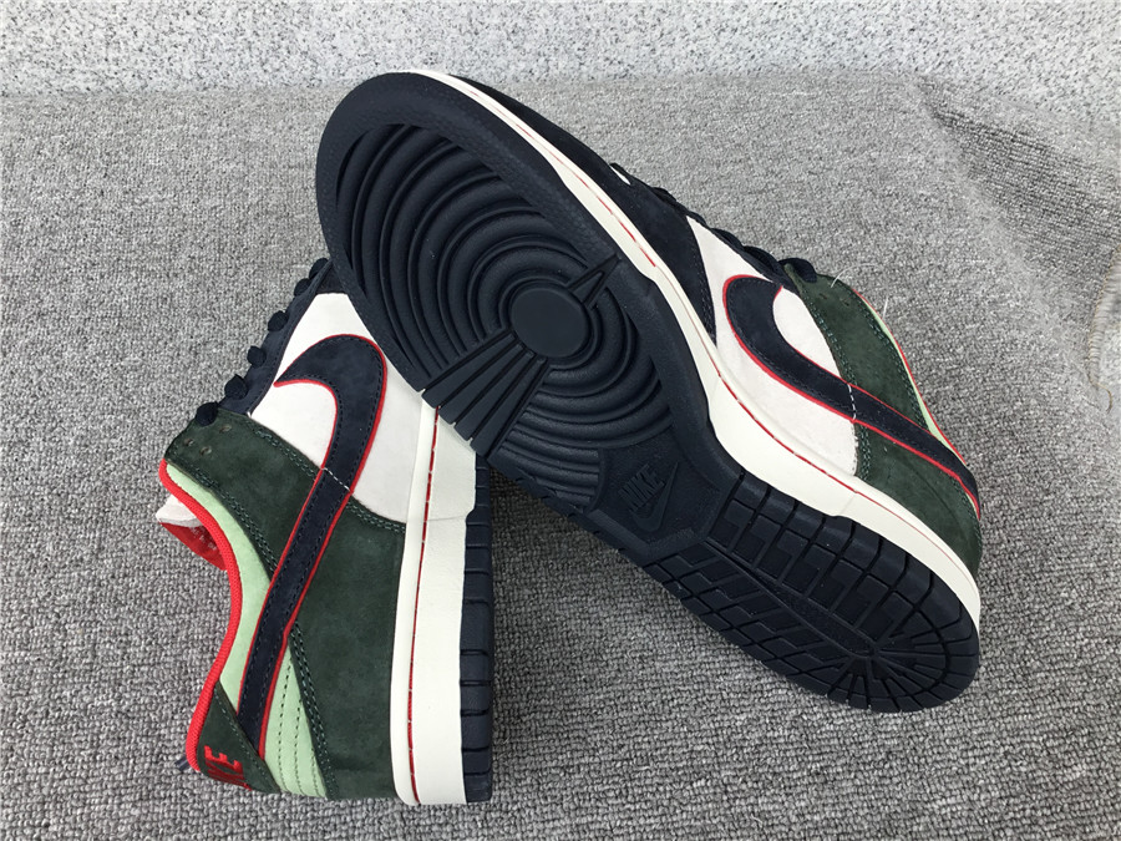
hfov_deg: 58.4
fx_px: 1004
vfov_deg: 45.4
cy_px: 420
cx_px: 560
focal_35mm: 31
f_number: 2.4
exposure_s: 1/100
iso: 25
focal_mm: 3.3
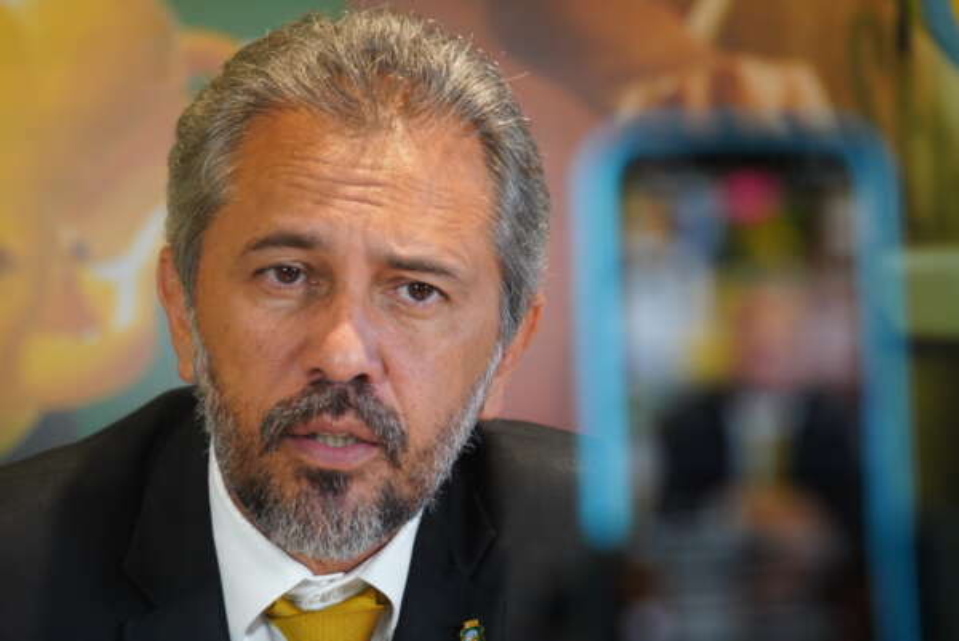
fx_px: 3625
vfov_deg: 10.1
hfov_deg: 15.1
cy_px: 320
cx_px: 480
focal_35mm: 136
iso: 3200
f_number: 5.6
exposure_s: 1/160
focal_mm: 136
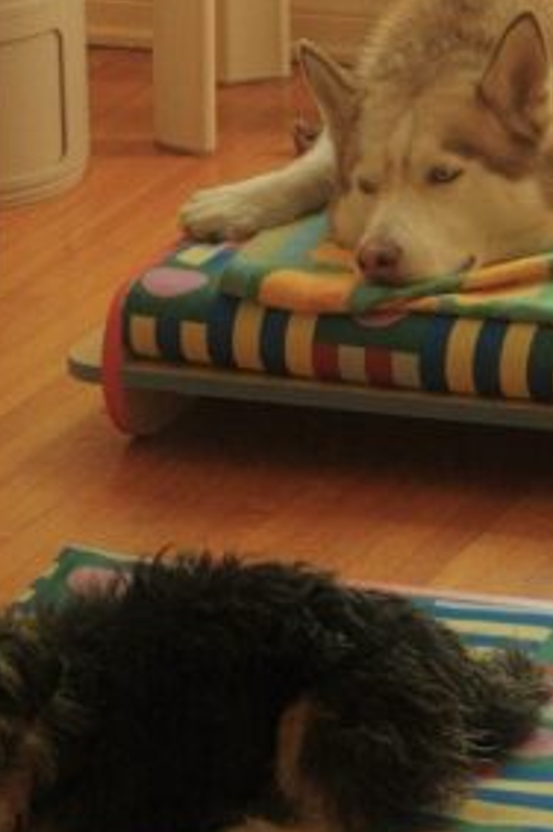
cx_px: 332
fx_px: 4966
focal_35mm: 215
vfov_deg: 9.5
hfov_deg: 6.4
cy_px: 107
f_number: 8
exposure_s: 1/50
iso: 640
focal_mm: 33
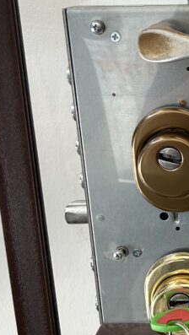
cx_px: 305
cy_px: 154
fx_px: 649
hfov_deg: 15.0
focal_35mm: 73
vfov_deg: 28.9
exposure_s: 1/121
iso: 50
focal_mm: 5.7
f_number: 1.5
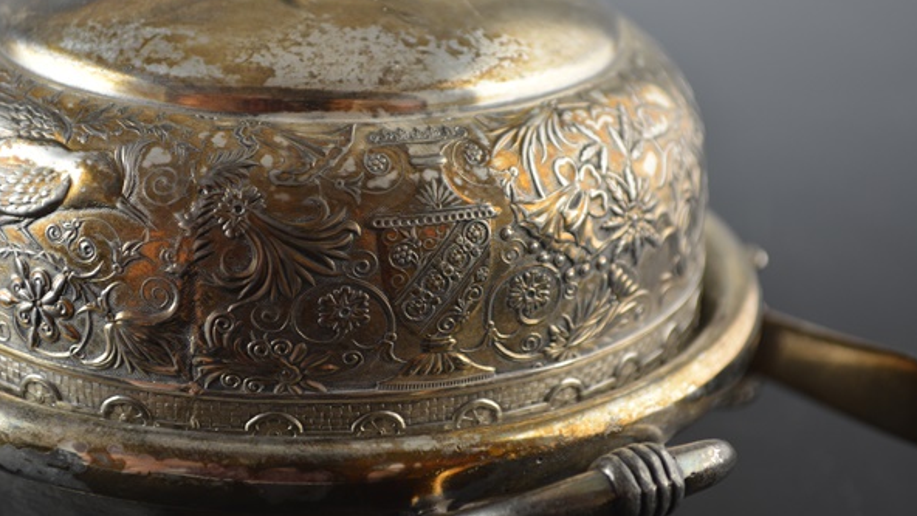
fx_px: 2128
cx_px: 463
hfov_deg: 24.3
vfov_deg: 13.8
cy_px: 214
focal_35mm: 88
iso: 400
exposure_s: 1/80
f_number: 5.6
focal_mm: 55
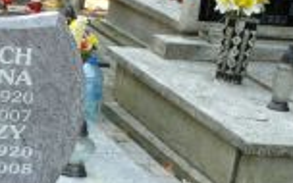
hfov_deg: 17.3
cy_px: 439
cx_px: -13
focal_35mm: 117
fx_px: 934
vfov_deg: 9.8
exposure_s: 1/125
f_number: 3.2
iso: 100
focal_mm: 7.4
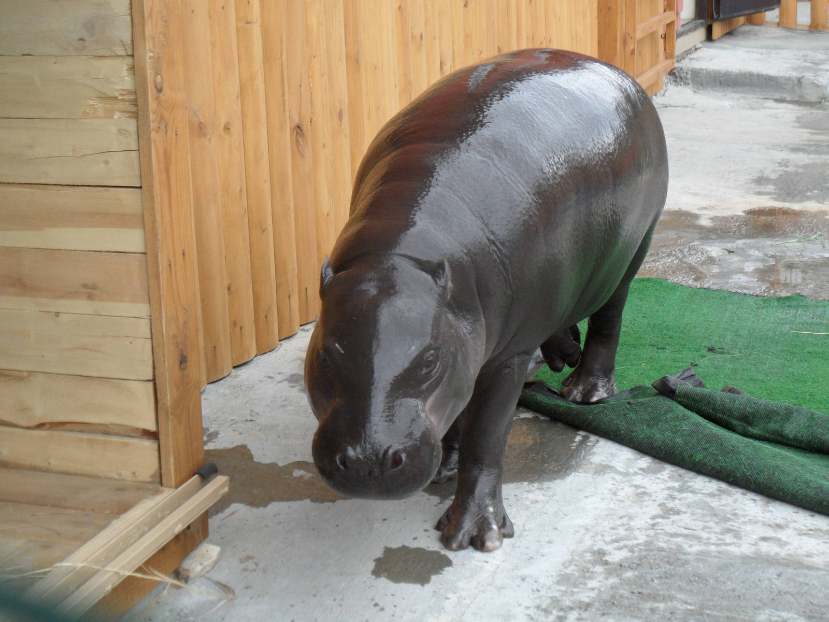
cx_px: 414
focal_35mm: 60
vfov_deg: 24.4
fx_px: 1437
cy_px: 311
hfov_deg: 32.2
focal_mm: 10.3
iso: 200
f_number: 4
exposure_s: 1/250
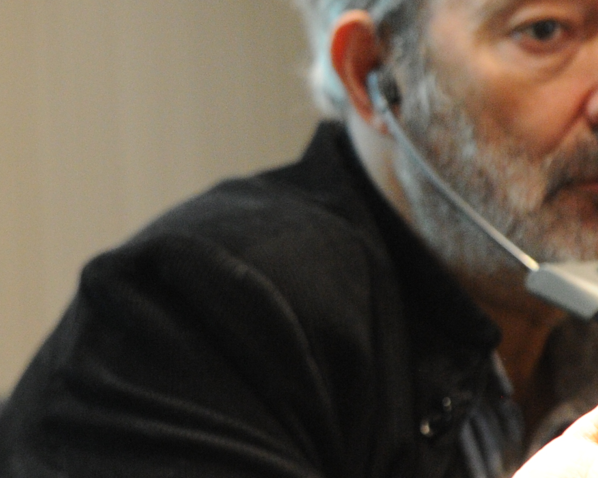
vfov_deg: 3.6
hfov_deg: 4.5
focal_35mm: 432
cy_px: 140
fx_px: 7645
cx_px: 21
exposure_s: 1/125
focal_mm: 120
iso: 4000
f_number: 4.5
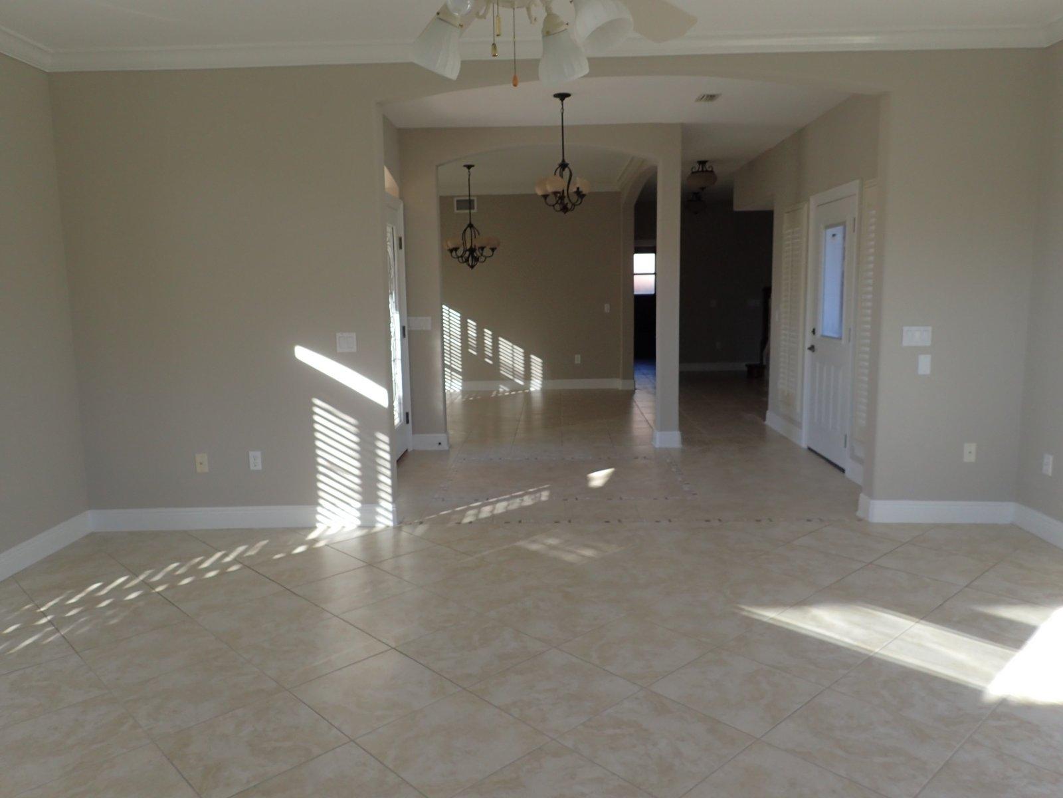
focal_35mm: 25
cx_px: 532
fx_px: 768
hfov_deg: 69.4
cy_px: 399
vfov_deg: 54.9
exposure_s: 1/125
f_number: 2.8
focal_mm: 4.5
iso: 125
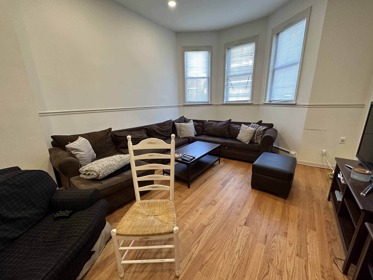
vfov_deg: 85.7
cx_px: 186
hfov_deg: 102.1
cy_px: 140
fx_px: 151
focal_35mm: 14
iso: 320
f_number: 2.2
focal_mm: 2.22
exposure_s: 1/120
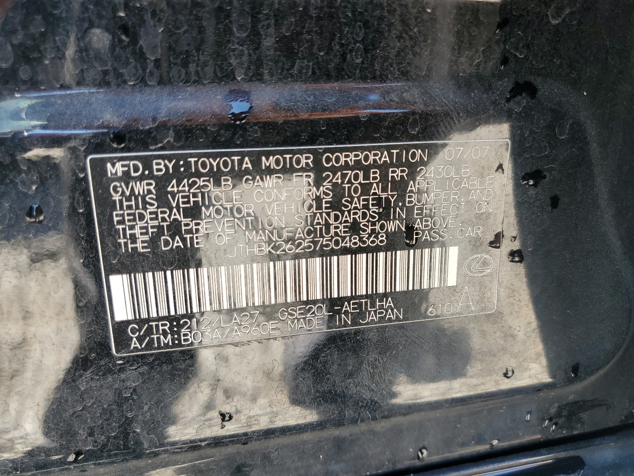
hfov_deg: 67.3
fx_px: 476
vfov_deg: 53.1
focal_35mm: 26
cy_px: 238
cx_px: 317
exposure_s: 1/128
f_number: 1.5
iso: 50
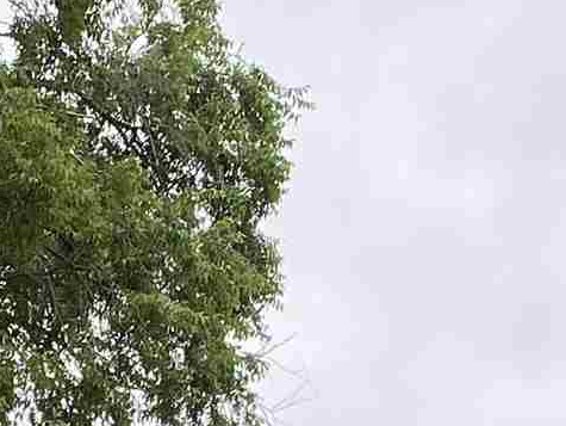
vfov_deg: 7.7
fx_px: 2749
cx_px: -2
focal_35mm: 168
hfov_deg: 11.6
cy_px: 1277
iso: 32
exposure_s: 1/571
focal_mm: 4.25
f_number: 1.8
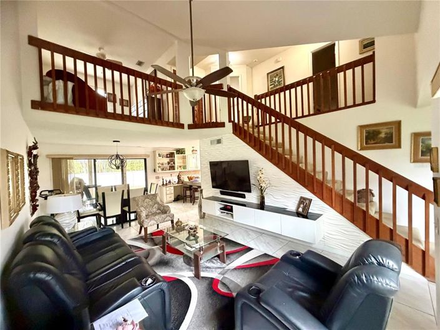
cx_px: 220
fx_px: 178
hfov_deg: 102.1
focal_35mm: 14
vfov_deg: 85.6
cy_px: 165
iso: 800
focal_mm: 2.22
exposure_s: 1/60
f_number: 2.2
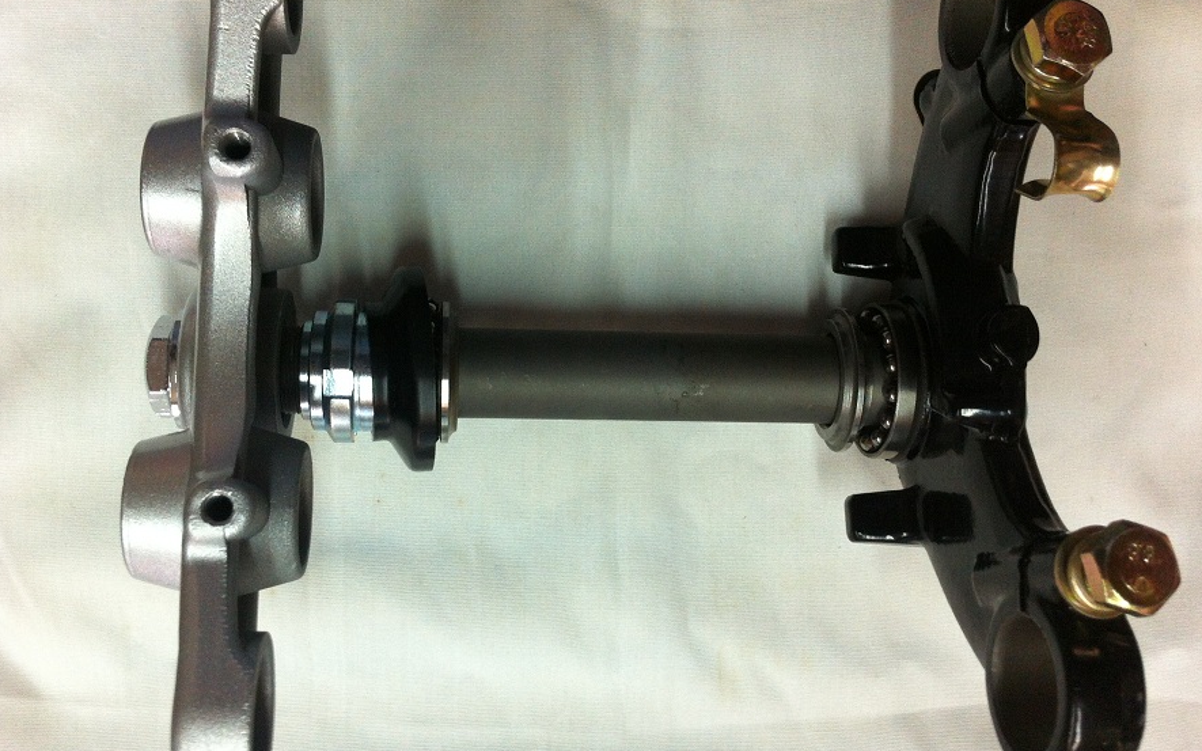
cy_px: 367
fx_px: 1245
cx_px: 589
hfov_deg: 51.5
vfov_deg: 33.6
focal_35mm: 38
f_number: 2.8
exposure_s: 1/17
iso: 125
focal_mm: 3.85
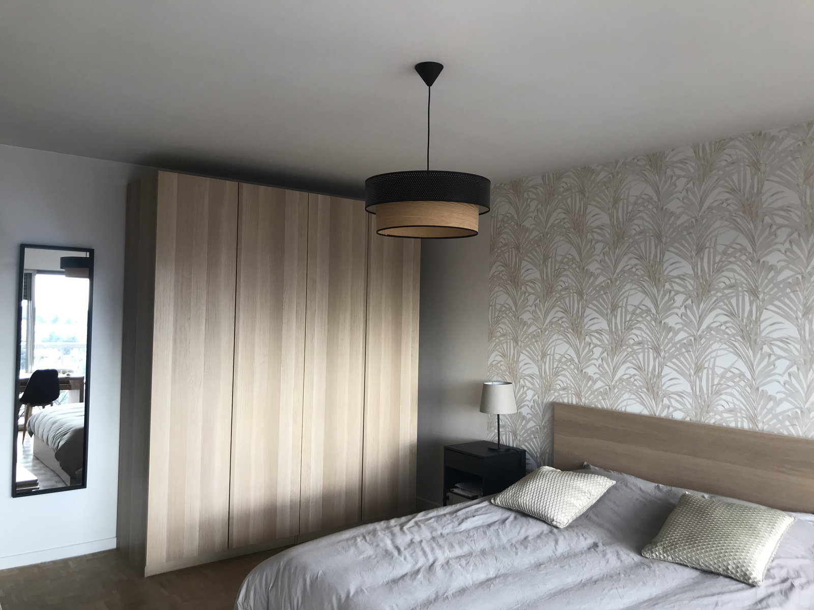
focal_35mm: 28
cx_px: 407
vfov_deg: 49.7
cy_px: 305
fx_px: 658
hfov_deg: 63.4
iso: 32
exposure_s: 1/90
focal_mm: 3.99
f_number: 1.8
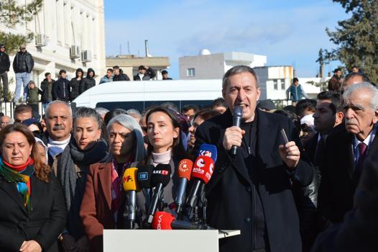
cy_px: 126
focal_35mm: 82
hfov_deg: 24.6
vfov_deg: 16.5
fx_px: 866
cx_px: 189
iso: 100
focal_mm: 55
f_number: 8
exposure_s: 1/250
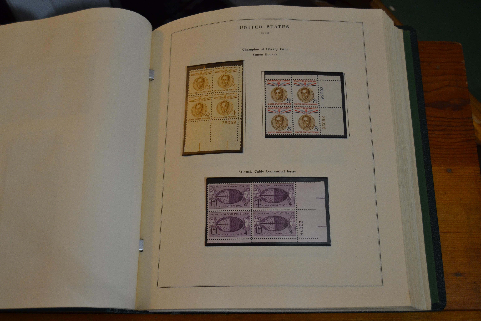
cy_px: 160
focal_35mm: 39
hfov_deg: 49.6
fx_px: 521
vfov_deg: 34.2
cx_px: 240
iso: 900
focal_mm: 26
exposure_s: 1/60
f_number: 4
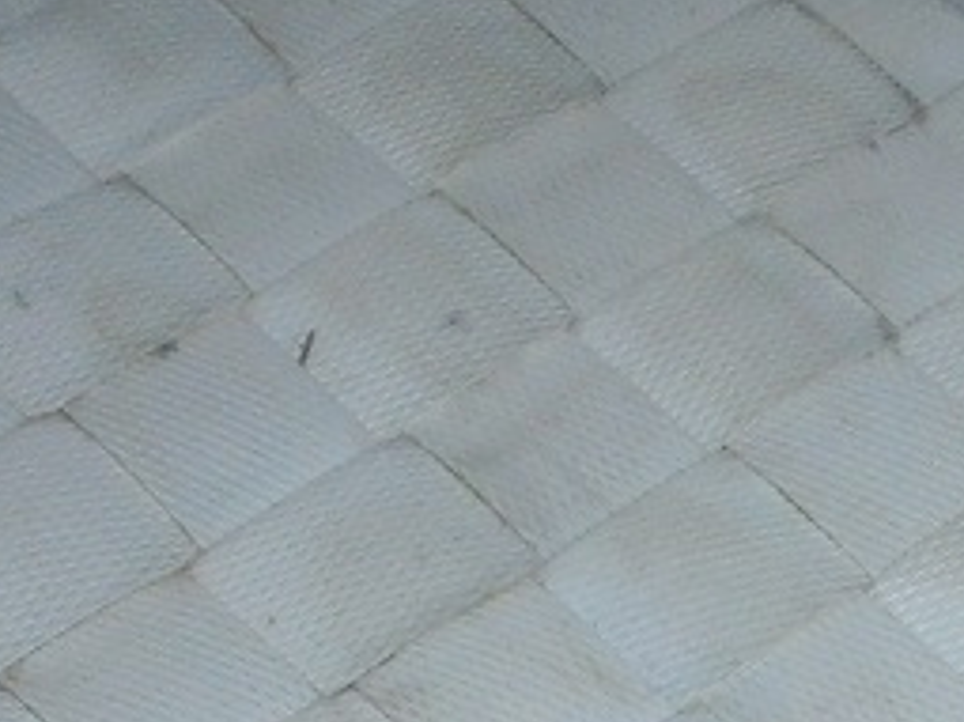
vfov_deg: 10.6
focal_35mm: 126
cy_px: 1529
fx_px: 3507
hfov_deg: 15.3
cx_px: 1023
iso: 125
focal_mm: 4.8
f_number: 2.9
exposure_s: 1/30
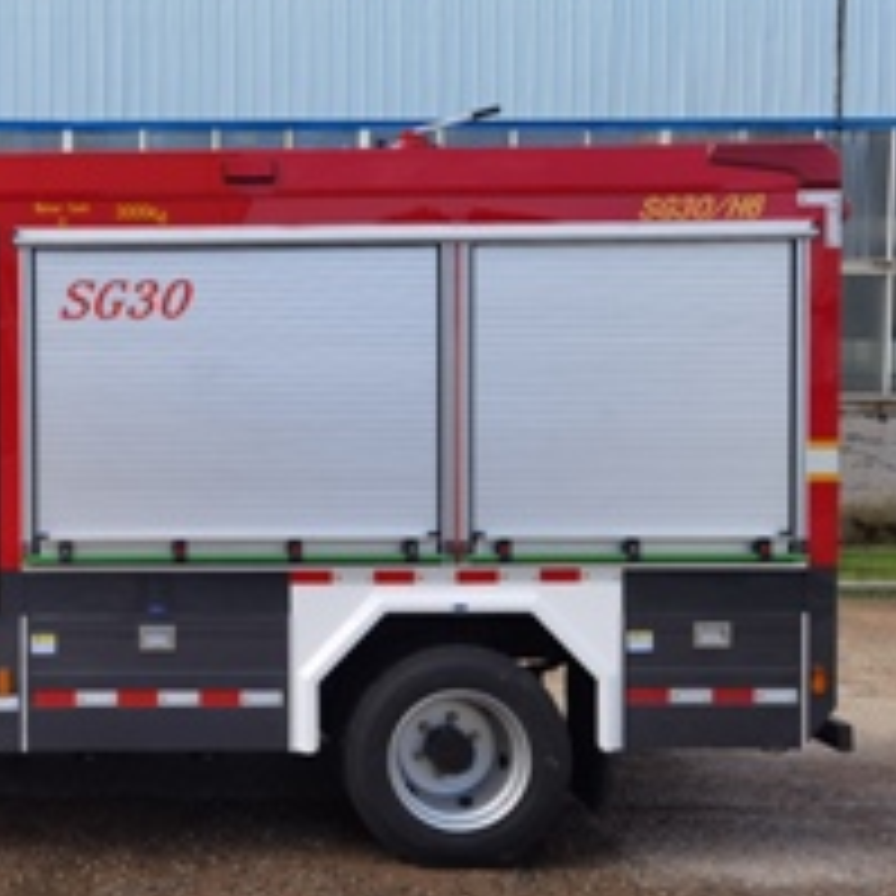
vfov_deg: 35.4
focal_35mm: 48
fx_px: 1406
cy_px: 464
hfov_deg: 33.6
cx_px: 104
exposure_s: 1/1026
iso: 50
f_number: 1.9
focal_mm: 6.71
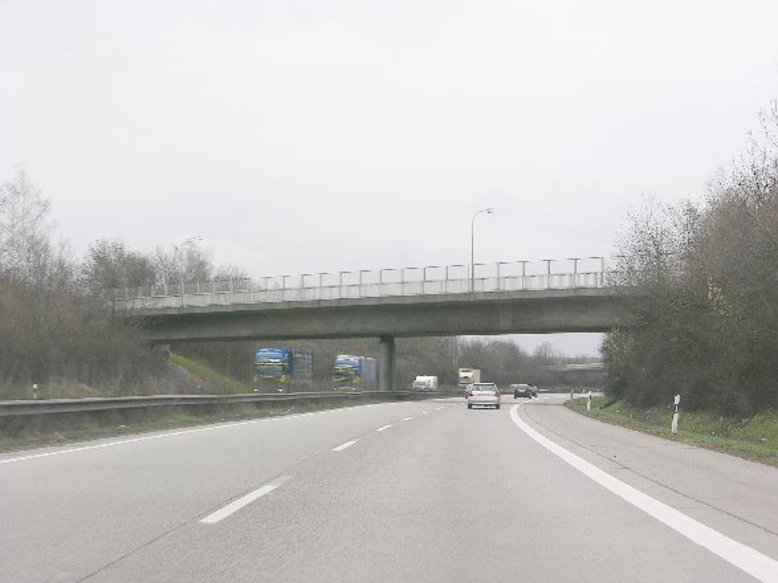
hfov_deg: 19.6
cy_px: 292
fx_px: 2247
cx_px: 389
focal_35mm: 100
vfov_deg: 14.8
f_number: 5.1
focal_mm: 25.4
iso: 50
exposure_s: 1/148
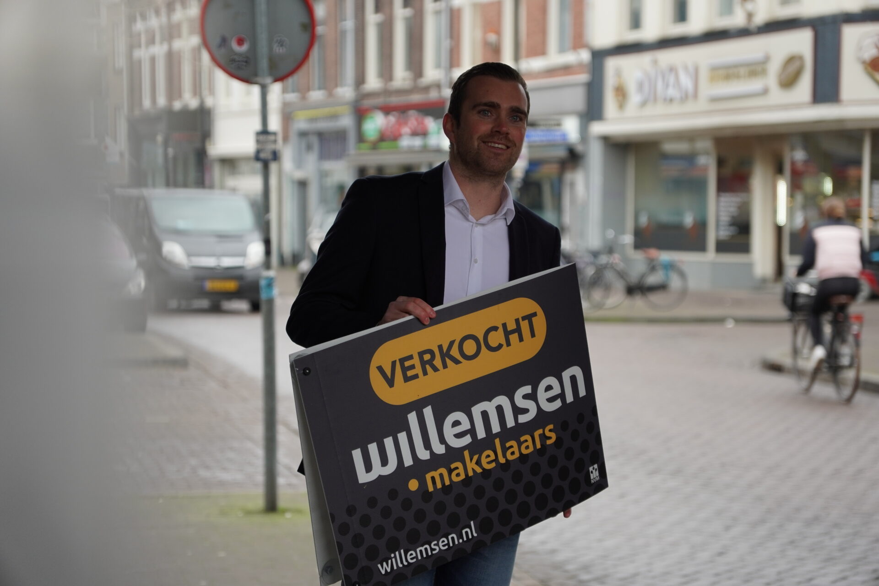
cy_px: 293
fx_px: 2564
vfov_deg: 13.0
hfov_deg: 19.5
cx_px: 440
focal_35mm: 105
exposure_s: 1/160
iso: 250
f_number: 2.8
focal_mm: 70
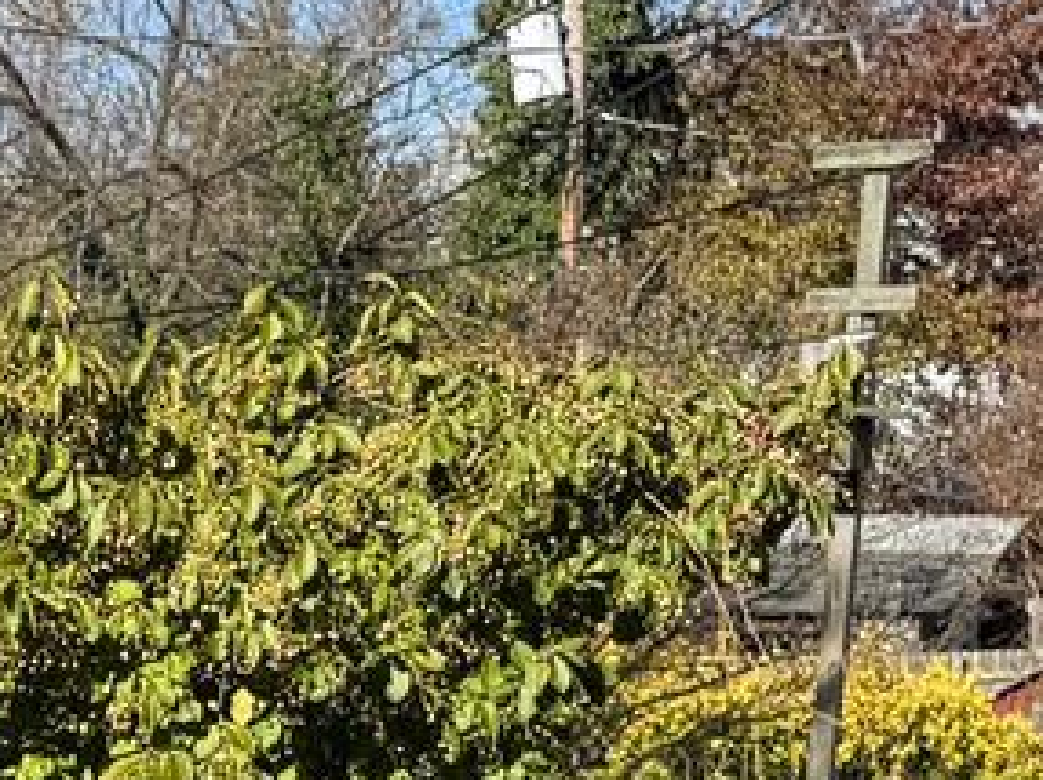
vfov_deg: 11.0
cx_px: -263
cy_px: 1596
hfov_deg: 15.6
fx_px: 3643
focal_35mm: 121
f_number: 1.78
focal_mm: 6.76
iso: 80
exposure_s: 1/2703
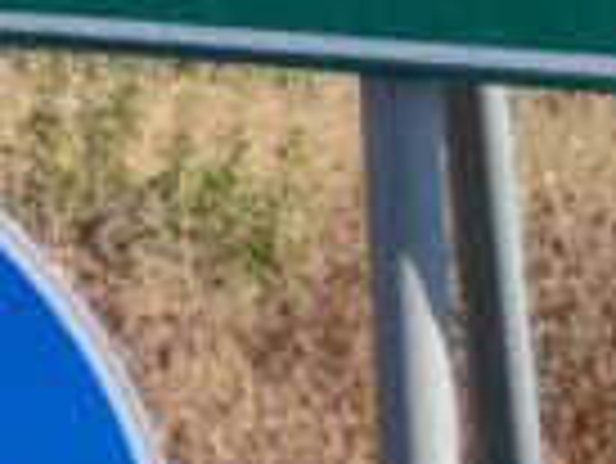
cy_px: -734
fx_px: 3117
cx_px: -1169
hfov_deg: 9.2
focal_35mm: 175
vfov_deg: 7.8
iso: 800
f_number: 1.69
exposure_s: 1/19117
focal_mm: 6.72
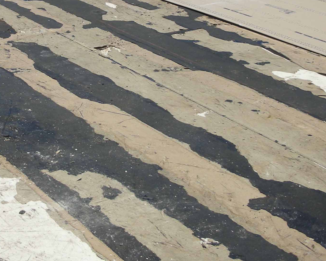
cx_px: 82
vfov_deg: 19.5
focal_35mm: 77
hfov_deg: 24.5
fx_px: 743
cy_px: 20
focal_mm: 5.8
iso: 50
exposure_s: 1/138
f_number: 7.9
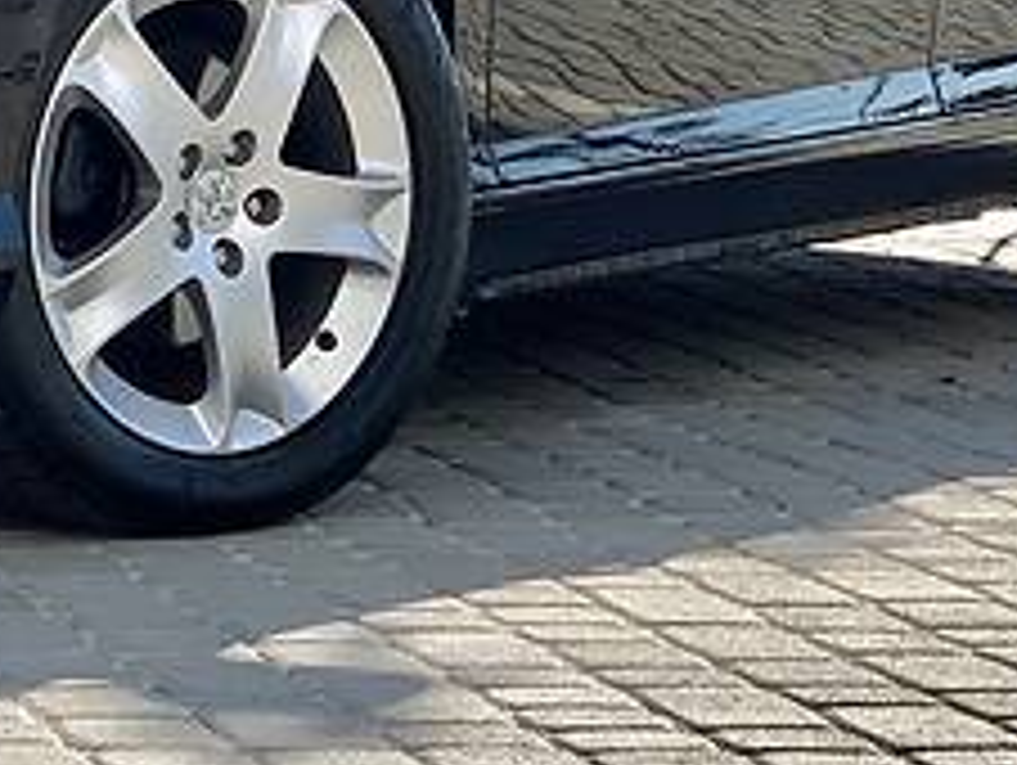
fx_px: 5412
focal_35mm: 184
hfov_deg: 10.6
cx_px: -144
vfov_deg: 8.0
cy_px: -148
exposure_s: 1/666
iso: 16
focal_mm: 6
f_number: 2.4
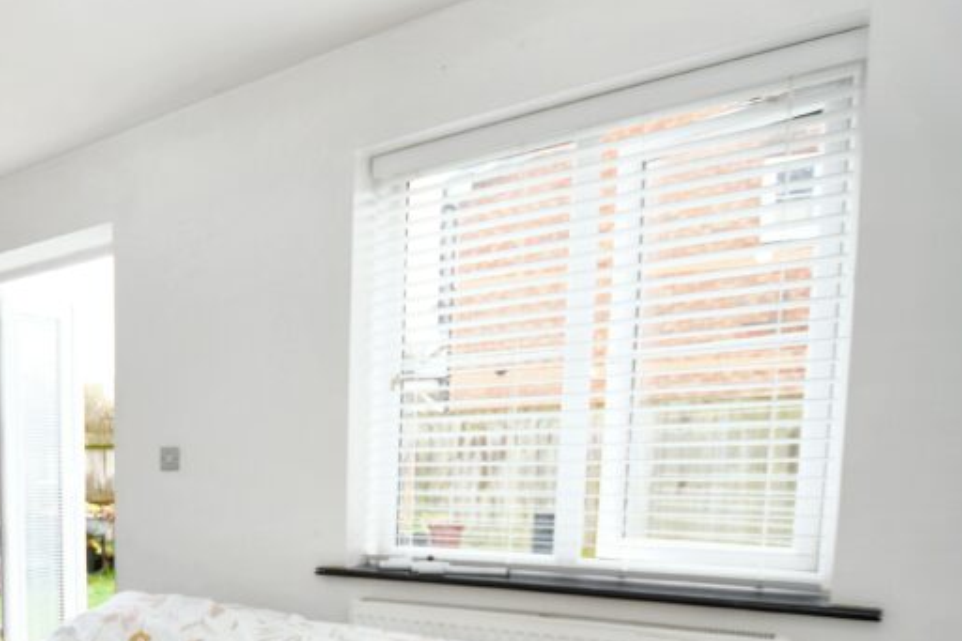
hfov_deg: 51.4
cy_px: 543
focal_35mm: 30
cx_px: 28
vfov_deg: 41.1
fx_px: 801
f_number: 3.5
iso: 100
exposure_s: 1/20
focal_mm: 10
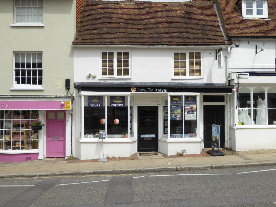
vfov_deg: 36.0
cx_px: 138
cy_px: 104
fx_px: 319
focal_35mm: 40
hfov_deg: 46.8
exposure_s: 1/1000
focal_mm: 7.2
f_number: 3.8
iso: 100
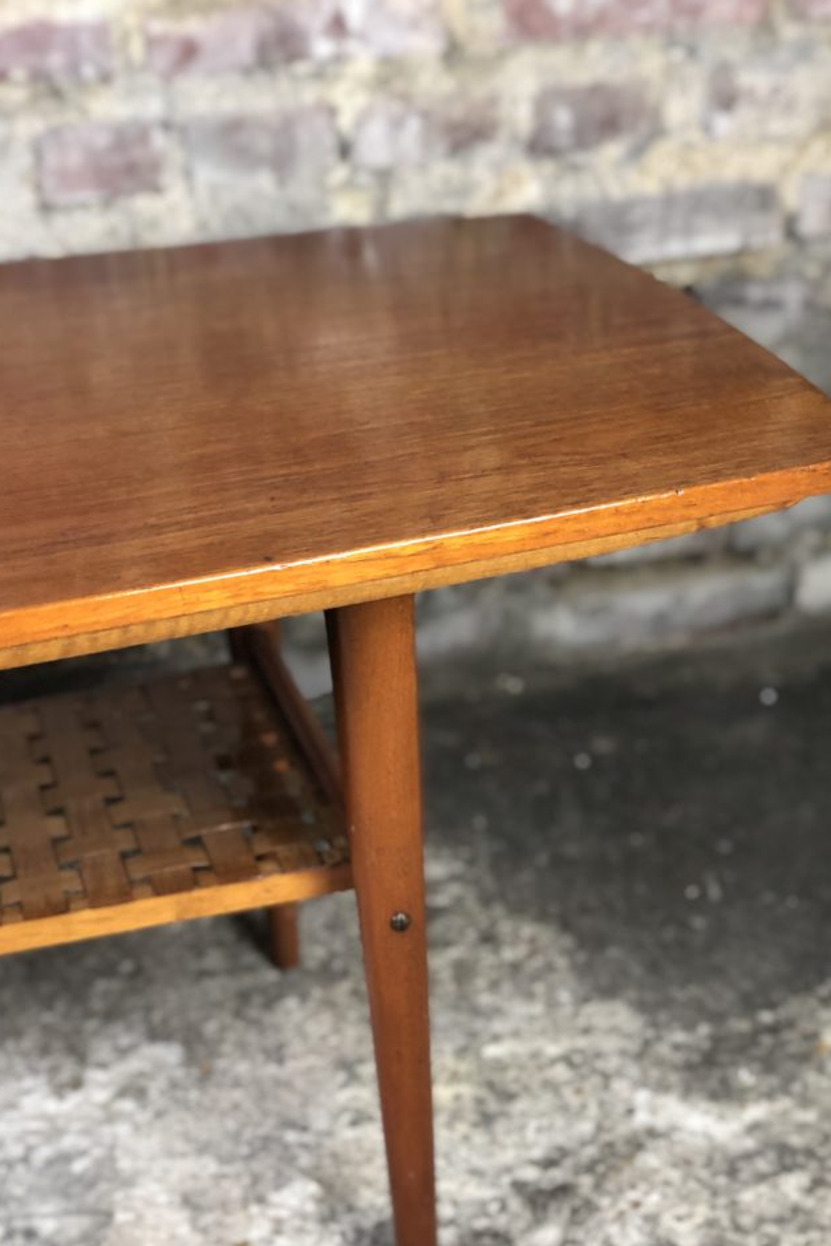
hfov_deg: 23.0
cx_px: 450
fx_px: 2043
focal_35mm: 59
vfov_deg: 33.9
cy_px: 644
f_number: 2.4
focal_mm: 6
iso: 125
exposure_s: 1/25
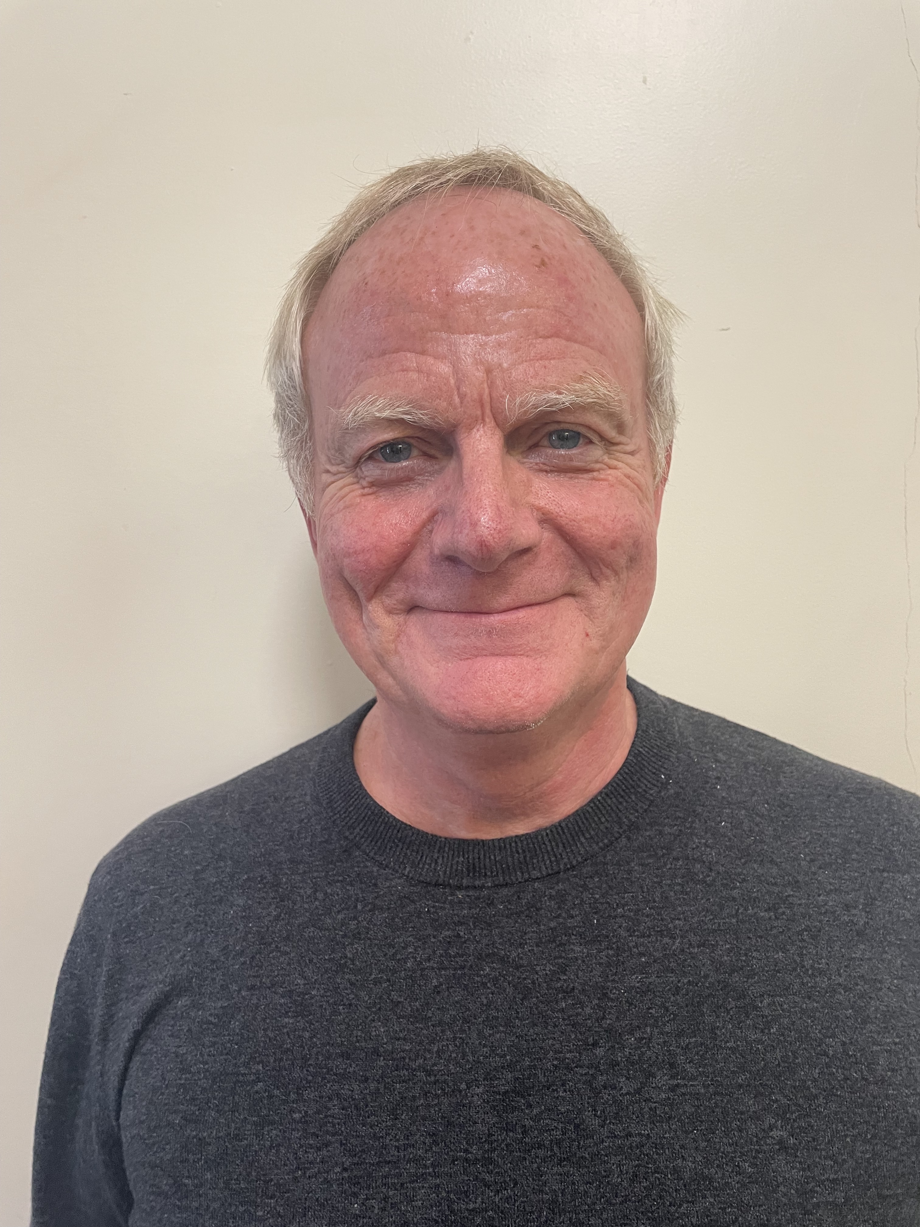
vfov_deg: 67.3
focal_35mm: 26
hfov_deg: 53.1
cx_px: 460
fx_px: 921
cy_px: 614
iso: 200
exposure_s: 1/50
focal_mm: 4.2
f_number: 1.6
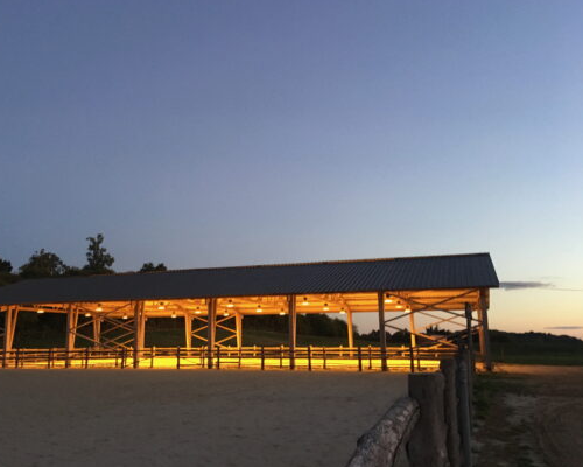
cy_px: 239
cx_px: 240
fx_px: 587
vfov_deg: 43.4
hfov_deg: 52.6
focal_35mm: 34
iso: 200
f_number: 2.2
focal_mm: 4.15
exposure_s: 1/20
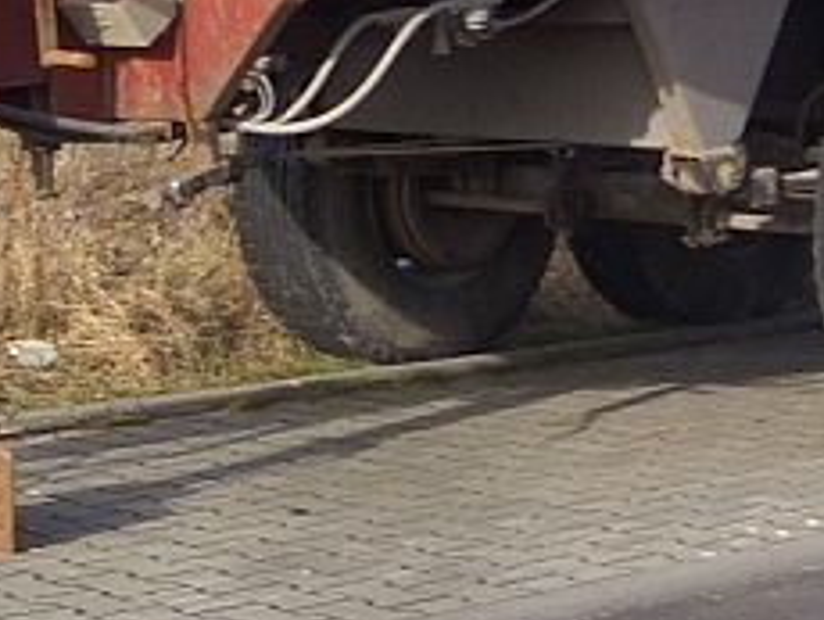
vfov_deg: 11.6
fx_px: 2979
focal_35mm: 125
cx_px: 401
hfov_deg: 15.8
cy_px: -197
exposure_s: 1/250
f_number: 4
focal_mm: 4.8
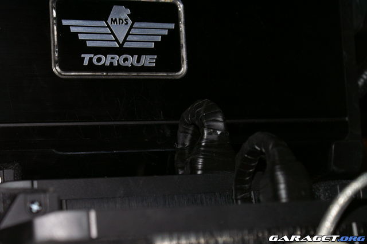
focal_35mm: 75
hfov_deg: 27.0
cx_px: 184
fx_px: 764
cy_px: 122
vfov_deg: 18.2
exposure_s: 1/100
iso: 400
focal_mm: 50
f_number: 5.6
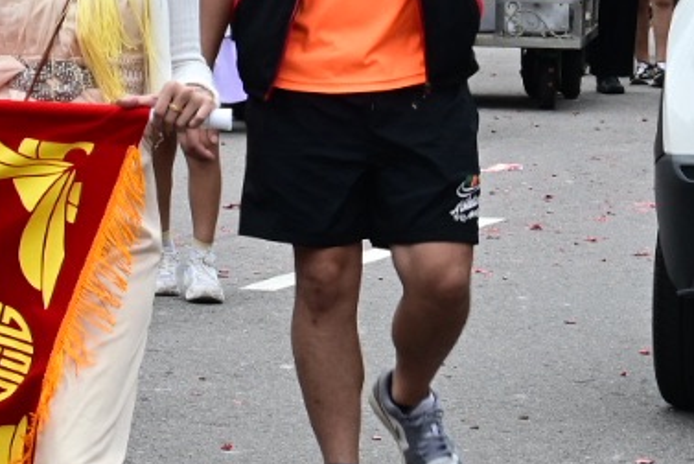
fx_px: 5961
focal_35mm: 309
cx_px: -720
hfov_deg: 6.5
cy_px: -15
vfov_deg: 4.4
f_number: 11
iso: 400
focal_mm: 48
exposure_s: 1/100
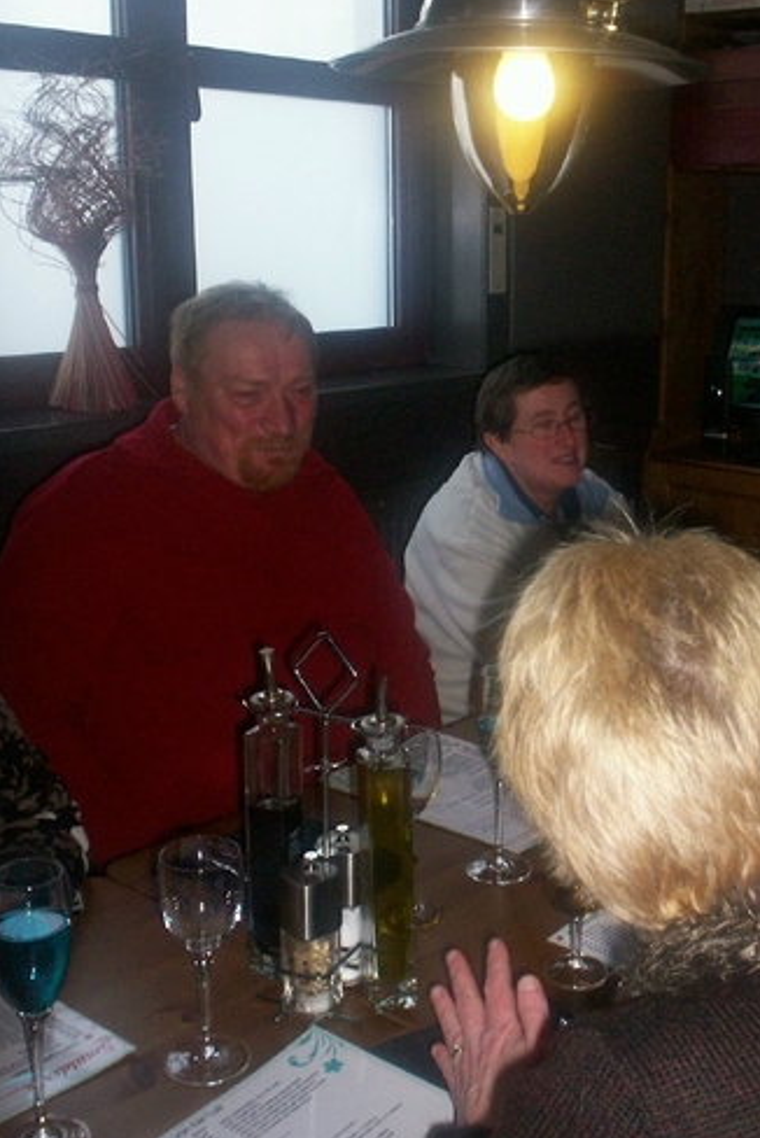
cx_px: 520
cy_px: 504
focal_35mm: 46
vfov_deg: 42.7
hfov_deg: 29.0
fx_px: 1454
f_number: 4.5
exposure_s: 1/64
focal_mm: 5.9
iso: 140
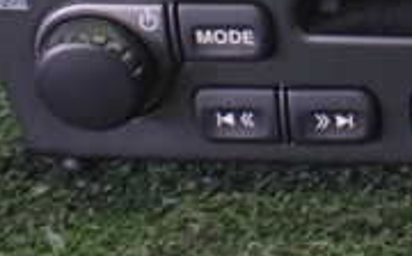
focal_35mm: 106
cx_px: 538
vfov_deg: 12.0
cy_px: -64
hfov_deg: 18.3
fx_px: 1189
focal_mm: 5.4
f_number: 2.3
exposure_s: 1/40
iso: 800
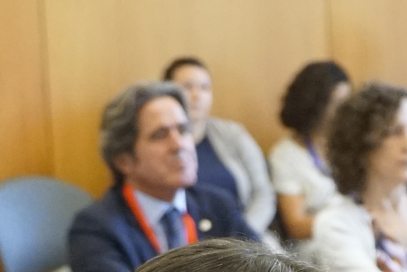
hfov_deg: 7.6
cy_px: 575
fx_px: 3043
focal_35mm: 269
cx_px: 101
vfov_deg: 5.0
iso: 6400
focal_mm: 53
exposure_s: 1/160
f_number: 5
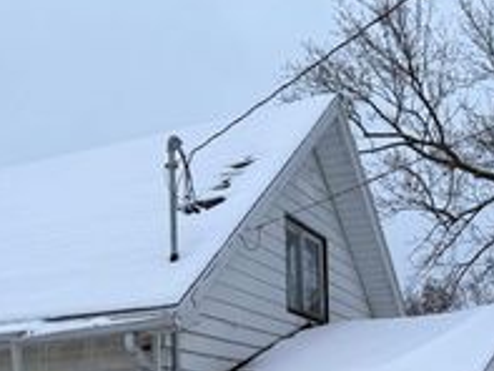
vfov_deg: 22.3
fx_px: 871
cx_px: 216
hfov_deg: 31.6
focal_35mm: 61
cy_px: 440
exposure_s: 1/121
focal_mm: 6.76
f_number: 1.78
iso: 50
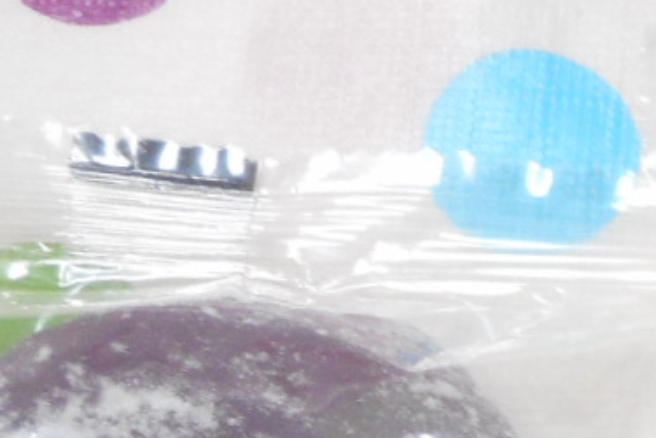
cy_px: 755
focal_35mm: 111
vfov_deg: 11.5
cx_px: 1046
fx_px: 2023
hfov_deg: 16.4
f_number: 3.7
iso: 280
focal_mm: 4.5
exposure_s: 1/30
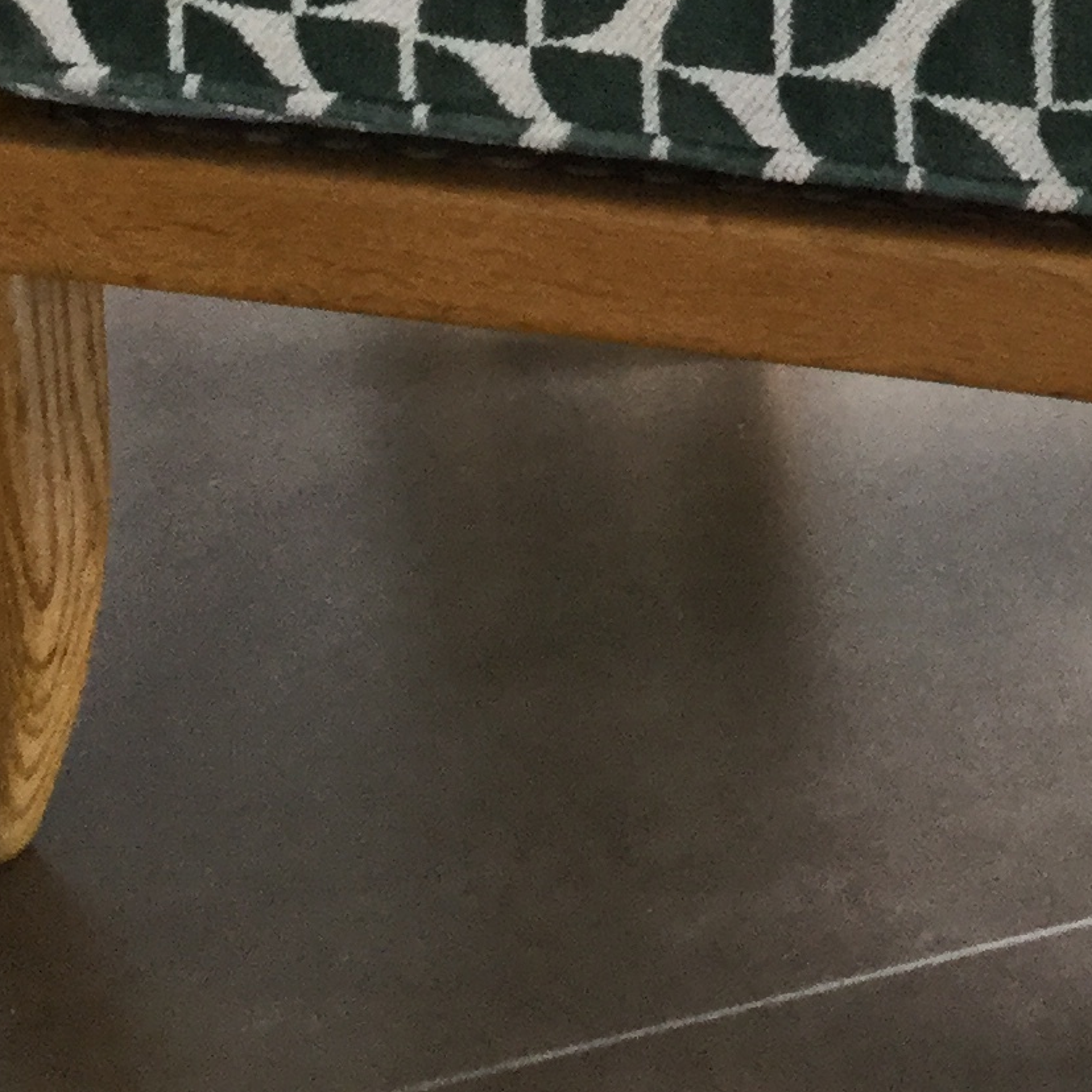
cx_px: 1201
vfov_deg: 14.9
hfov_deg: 15.7
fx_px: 3855
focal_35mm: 108
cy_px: -555
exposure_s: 1/33
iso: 40
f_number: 2.4
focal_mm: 3.3
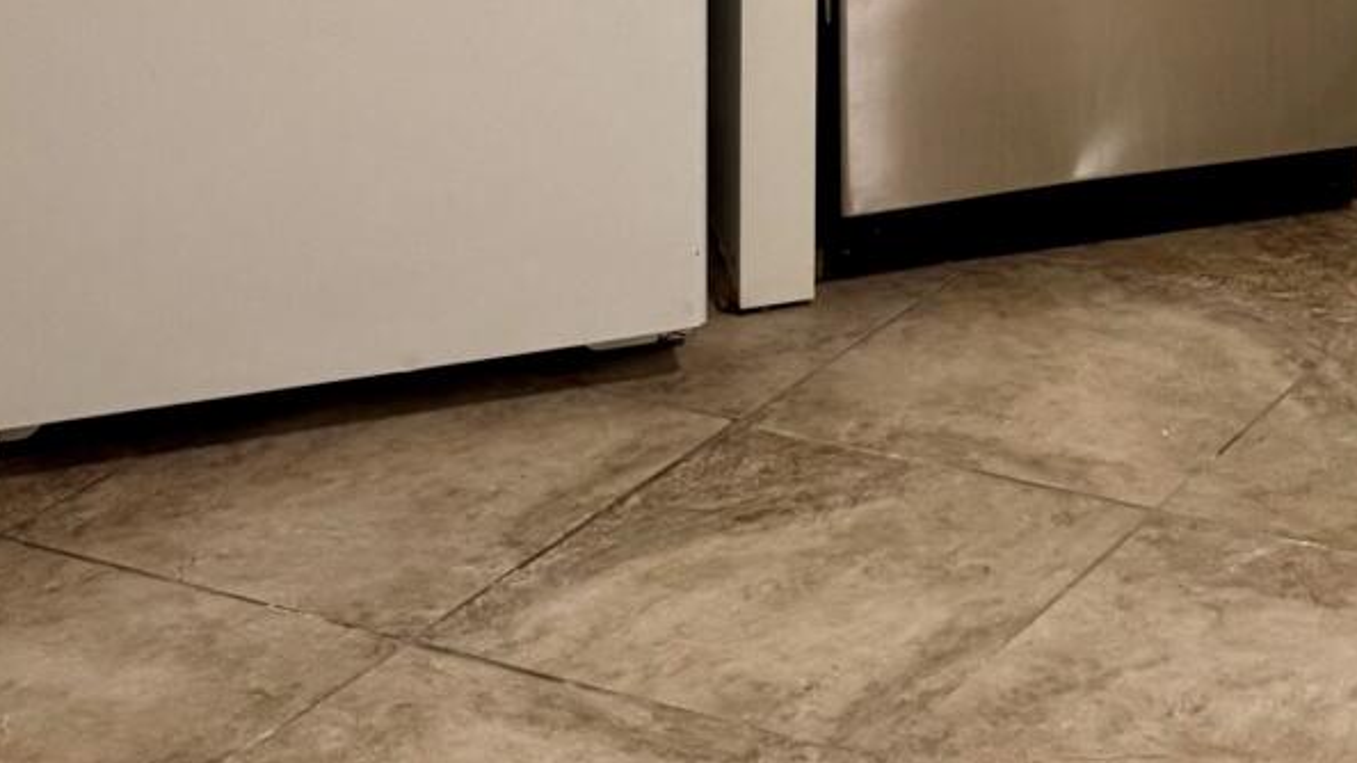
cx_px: 1631
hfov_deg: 22.3
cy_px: -548
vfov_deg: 12.7
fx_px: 3166
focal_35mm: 88
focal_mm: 6.76
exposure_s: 1/60
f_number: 1.78
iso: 250
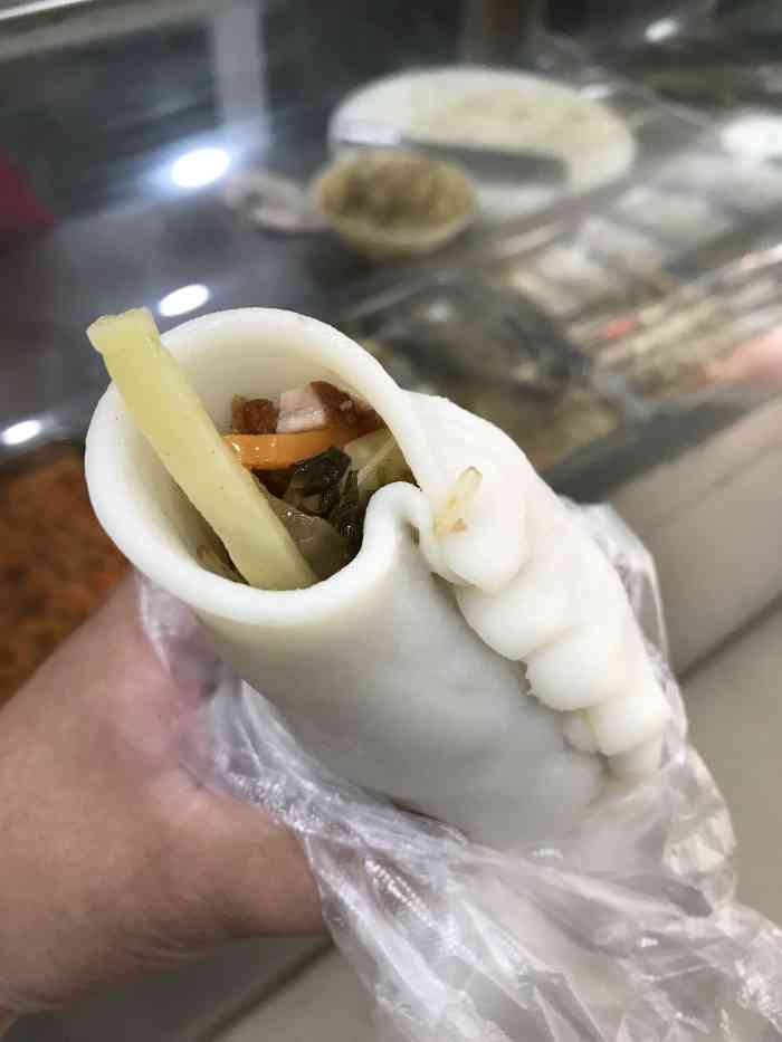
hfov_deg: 49.8
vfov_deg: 63.4
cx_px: 391
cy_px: 521
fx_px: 843
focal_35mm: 28
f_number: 1.8
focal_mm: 3.99
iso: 32
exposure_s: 1/25
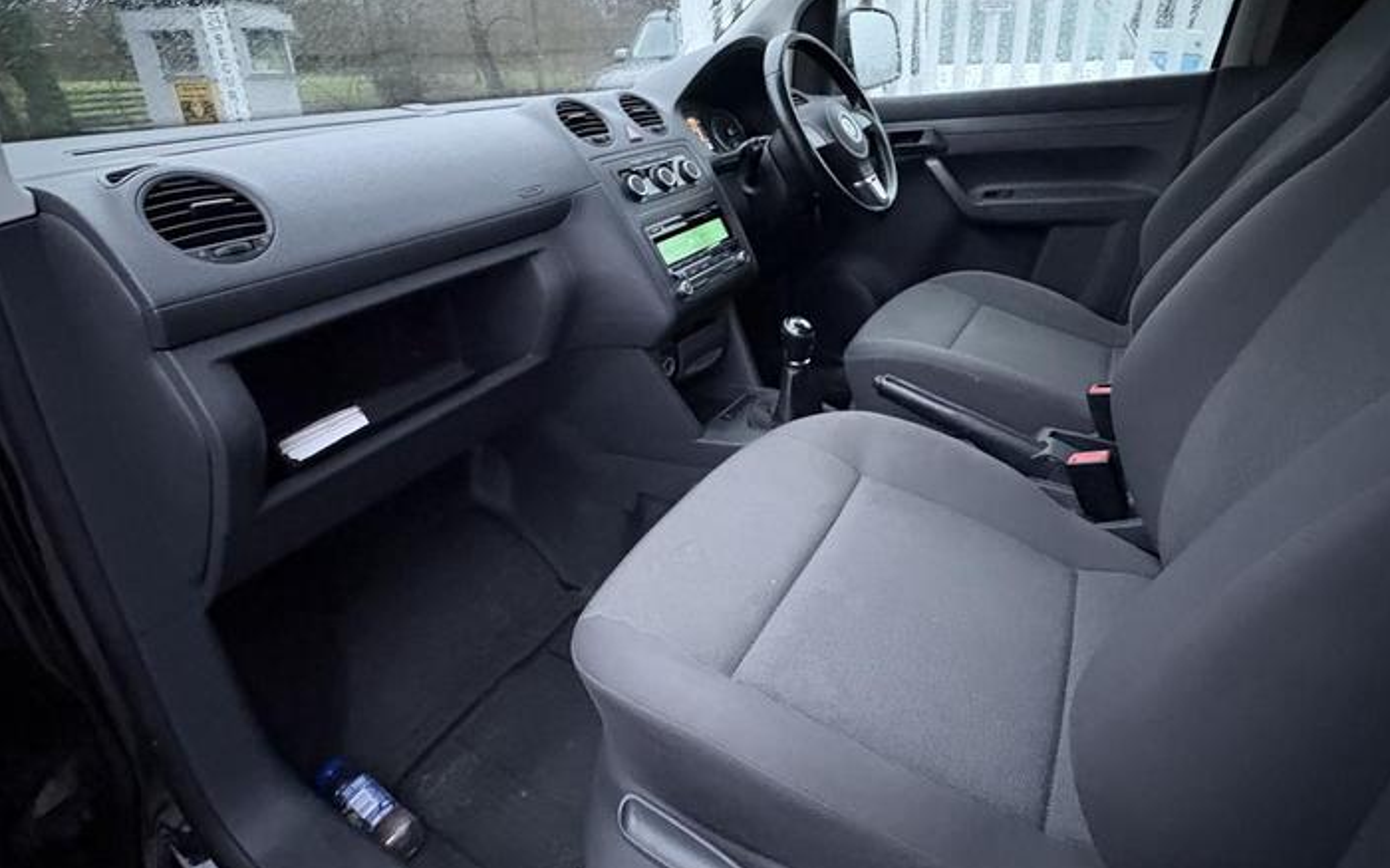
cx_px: 729
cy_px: 342
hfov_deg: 87.9
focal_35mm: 19
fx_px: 720
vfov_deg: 61.6
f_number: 2.2
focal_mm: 2.22
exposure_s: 1/30
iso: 1250
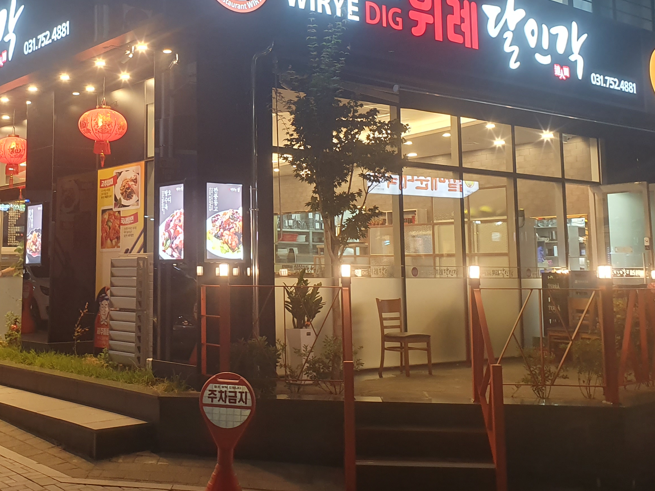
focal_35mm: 45
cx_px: 209
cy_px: 166
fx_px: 851
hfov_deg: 41.4
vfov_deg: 31.9
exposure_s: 1/40
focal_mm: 4.32
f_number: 2.4
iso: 200
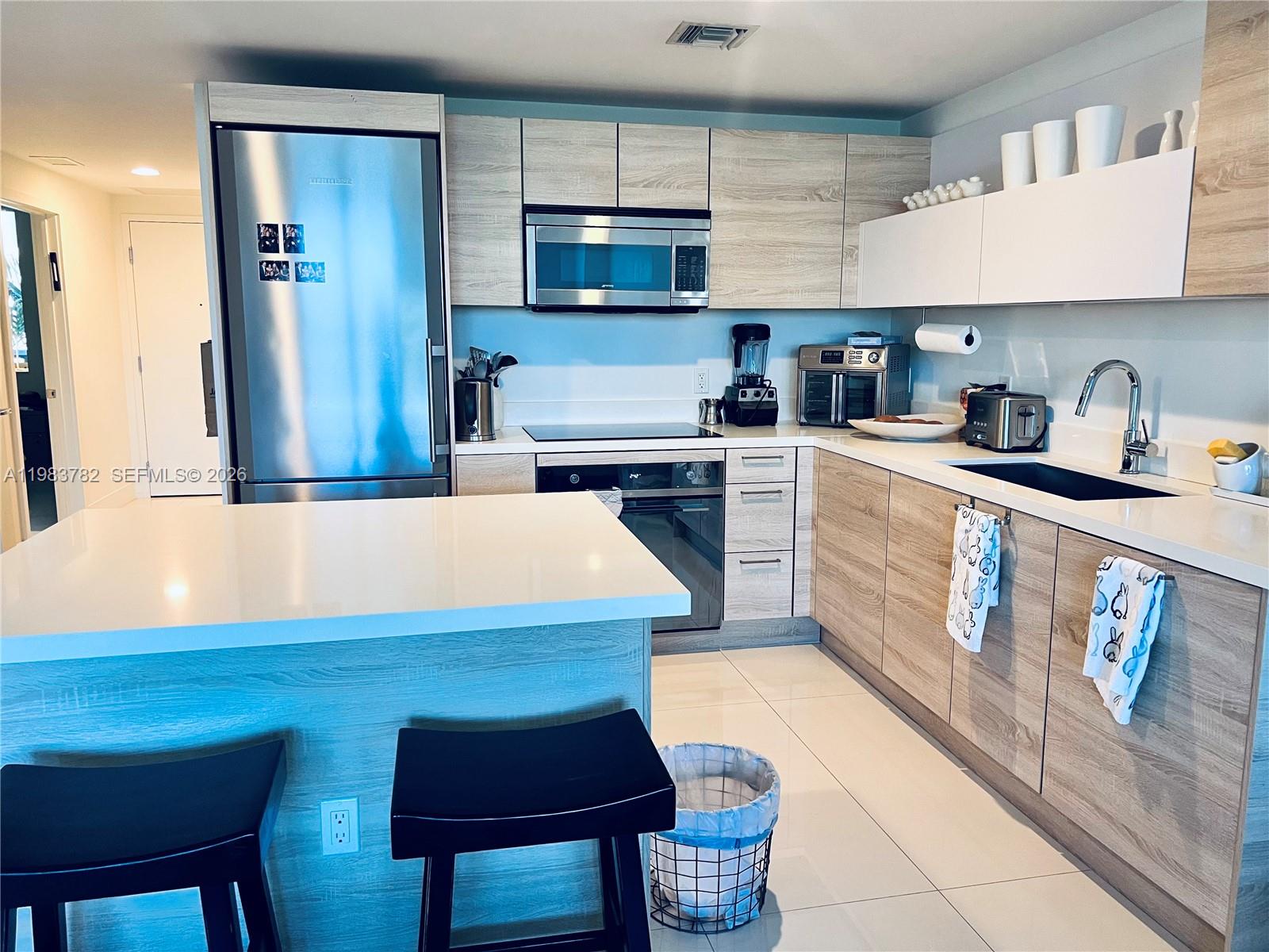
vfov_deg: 53.1
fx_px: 953
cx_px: 634
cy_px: 476
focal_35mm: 26
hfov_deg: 67.3
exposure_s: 1/60
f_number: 1.5
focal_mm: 5.7
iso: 125
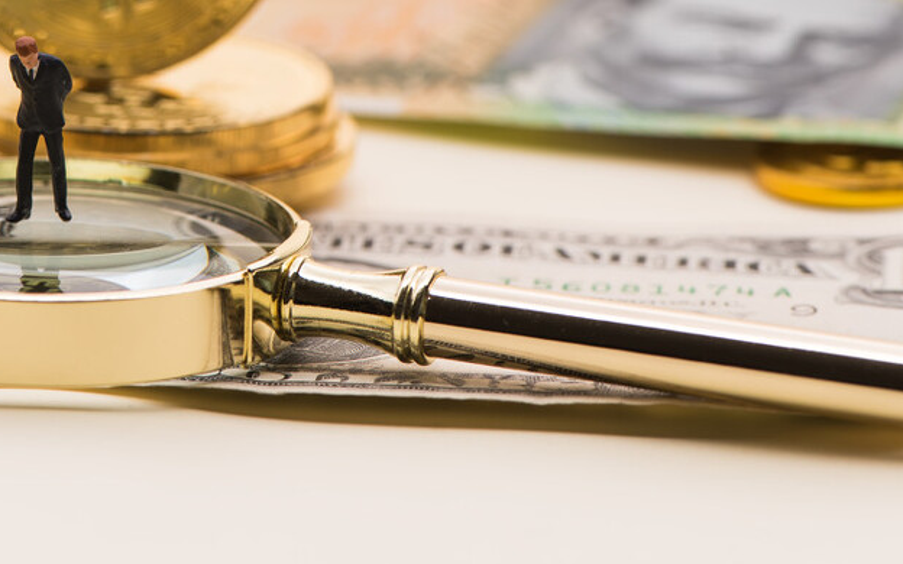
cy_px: 24
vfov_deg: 6.4
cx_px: 211
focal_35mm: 206
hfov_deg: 10.2
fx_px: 5070
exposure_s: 1/30
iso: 64
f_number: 8
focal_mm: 105
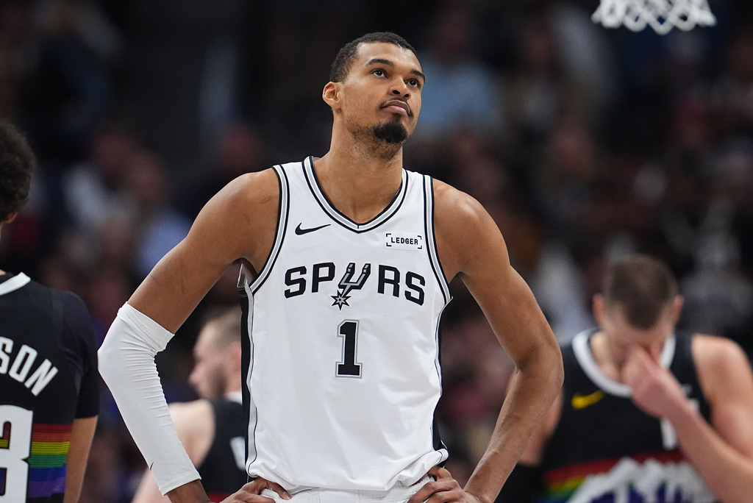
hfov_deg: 3.4
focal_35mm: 600
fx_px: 12557
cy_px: 252
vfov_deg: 2.3
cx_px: 376
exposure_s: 1/2000
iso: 5000
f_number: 3.2
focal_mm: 400
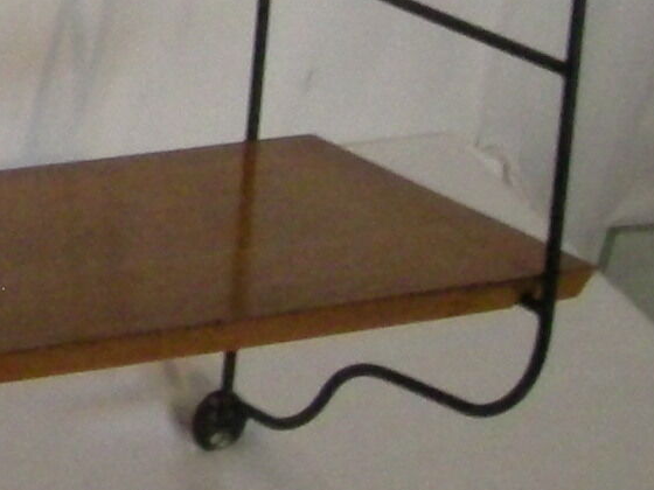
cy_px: -547
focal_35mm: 192
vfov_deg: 7.4
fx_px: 3627
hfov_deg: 9.4
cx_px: -823
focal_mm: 5.7
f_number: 2.8
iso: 400
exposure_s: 1/42
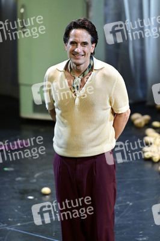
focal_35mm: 200
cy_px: 120
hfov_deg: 6.9
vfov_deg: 10.3
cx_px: 80
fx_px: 1336
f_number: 3.2
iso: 3200
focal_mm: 200
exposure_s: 1/250
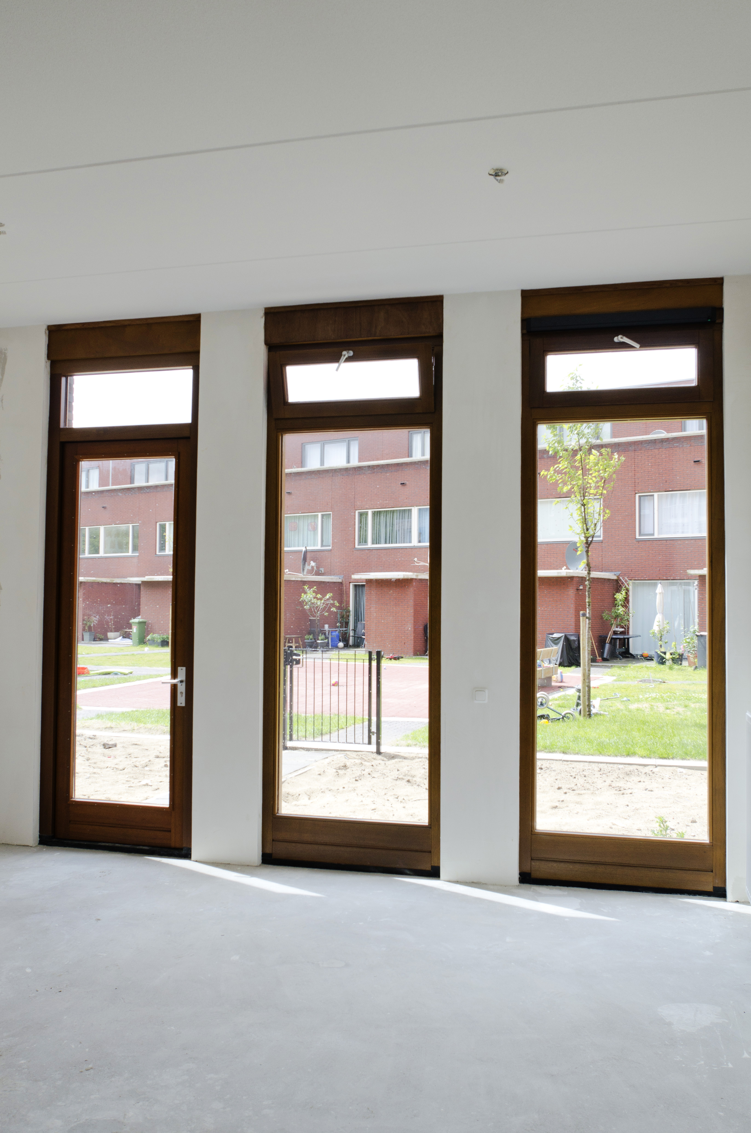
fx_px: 943
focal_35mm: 30
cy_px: 566
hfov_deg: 43.4
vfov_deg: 62.0
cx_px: 376
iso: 125
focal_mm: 20
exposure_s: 1/125
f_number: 6.3
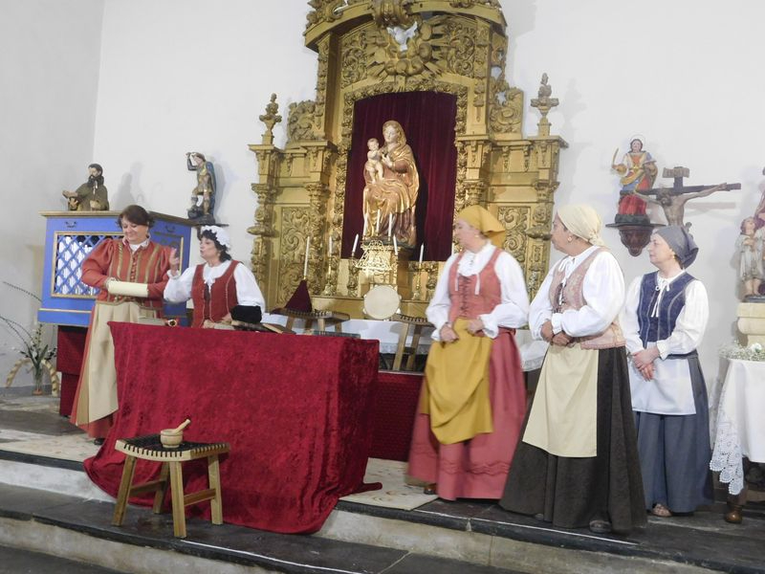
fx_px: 796
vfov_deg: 39.7
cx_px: 382
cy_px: 287
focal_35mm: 36
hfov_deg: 51.4
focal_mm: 6.3
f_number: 3.5
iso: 400
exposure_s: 1/25
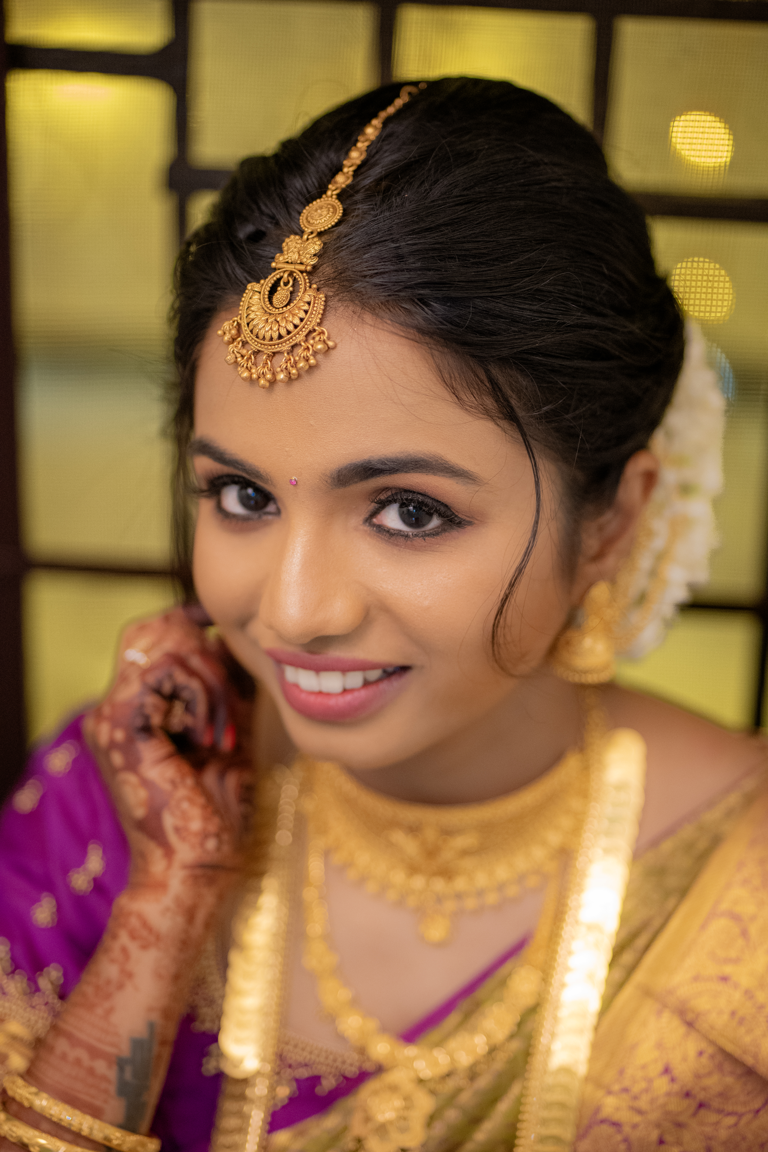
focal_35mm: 85
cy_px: 576
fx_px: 2720
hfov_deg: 16.1
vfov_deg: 23.9
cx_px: 384
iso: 5000
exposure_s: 1/320
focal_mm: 85
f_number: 1.8
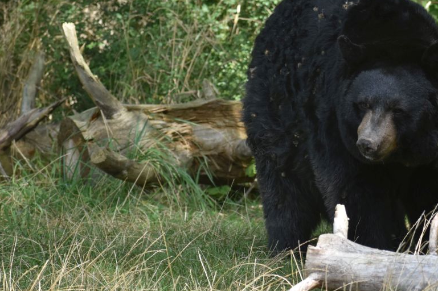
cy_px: 156
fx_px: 3417
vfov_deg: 4.9
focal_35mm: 281
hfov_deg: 7.3
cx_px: 334
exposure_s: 1/500
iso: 500
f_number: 4.8
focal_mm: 120
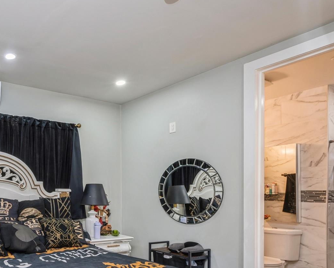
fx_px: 257
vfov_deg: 52.1
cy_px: 207
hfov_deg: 56.4
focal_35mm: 26
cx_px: 29
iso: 200
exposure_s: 1/2.5
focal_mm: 14
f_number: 11
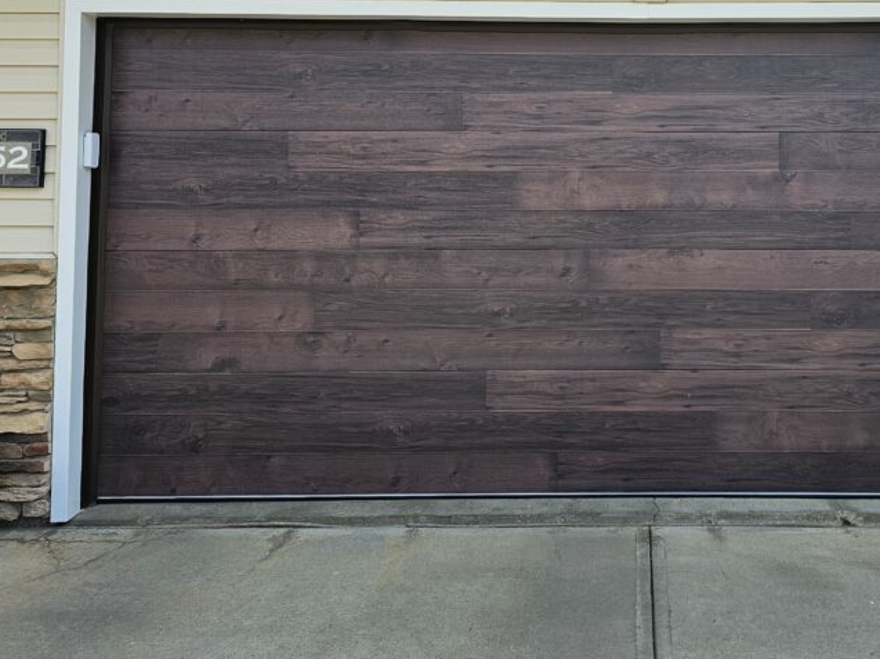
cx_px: 645
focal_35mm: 37
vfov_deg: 37.6
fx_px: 940
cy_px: 162
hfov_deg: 48.5
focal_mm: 6.3
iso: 20
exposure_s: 1/451
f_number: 1.7
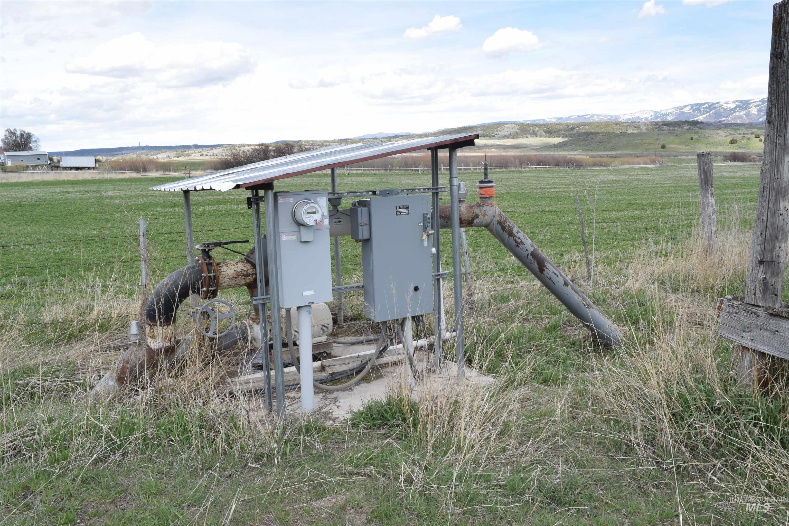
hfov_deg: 67.4
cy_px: 263
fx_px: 592
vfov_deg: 47.9
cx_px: 394
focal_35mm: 27
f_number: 9
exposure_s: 1/200
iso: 200
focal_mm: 18
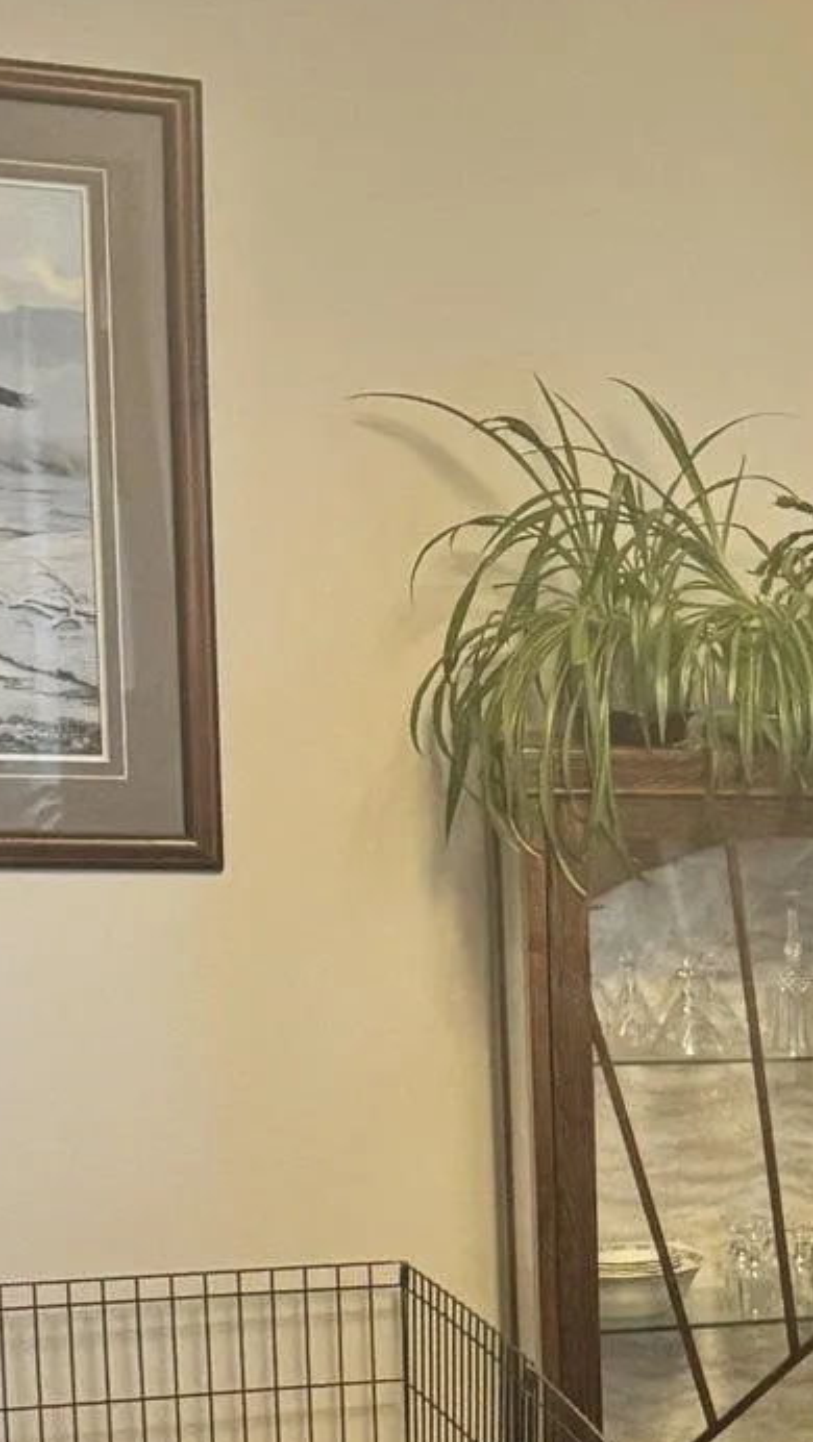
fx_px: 3329
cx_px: 1434
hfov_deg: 12.7
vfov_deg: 23.7
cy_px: 1354
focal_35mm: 87
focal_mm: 6.76
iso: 400
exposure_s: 1/60
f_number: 1.78
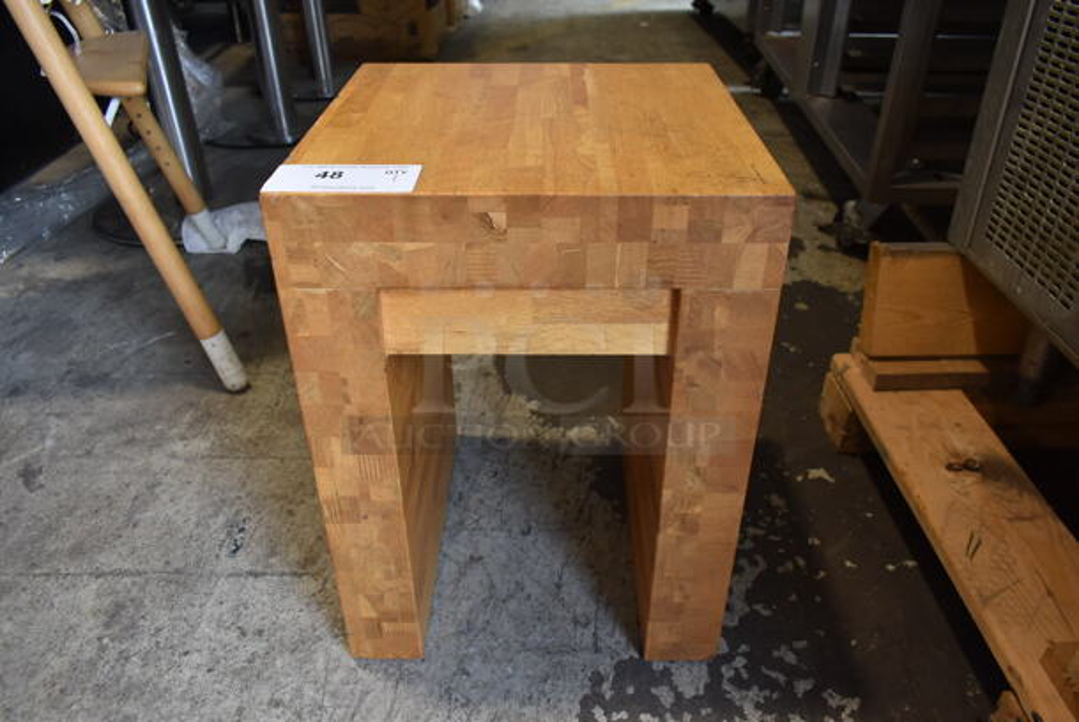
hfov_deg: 67.3
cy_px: 361
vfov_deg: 48.0
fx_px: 810
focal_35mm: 27
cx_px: 540
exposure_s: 1/60
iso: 560
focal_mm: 18
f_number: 5.6
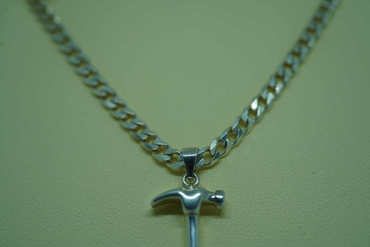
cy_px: 124
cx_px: 185
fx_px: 514
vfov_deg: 27.0
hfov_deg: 39.6
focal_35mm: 50
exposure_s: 1/60
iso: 100
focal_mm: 50
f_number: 4
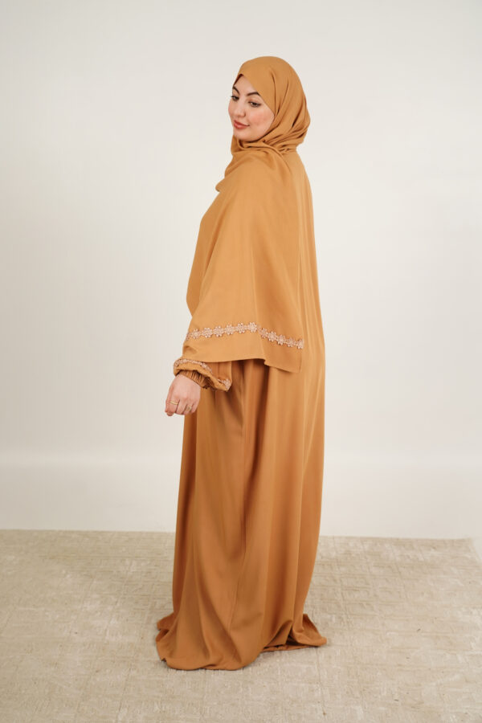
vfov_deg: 45.4
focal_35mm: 43
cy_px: 362
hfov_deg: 31.2
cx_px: 241
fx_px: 864
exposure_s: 1/125
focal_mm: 43
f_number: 4
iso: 320
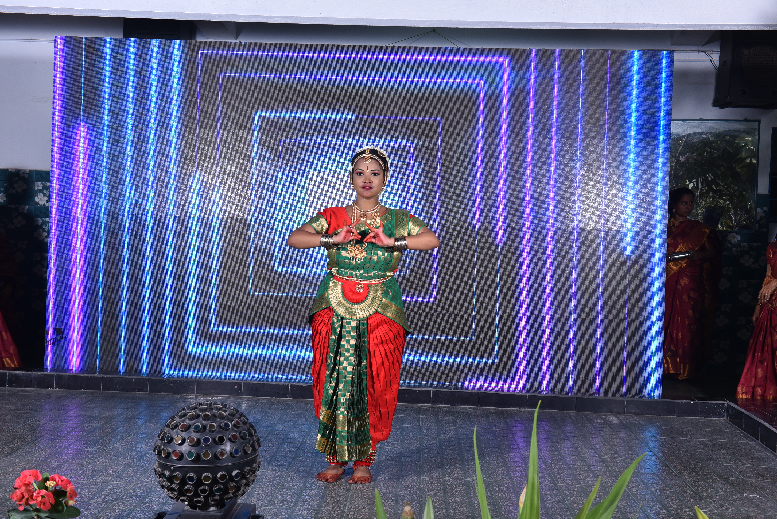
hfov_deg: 41.1
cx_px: 388
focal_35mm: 48
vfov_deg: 28.1
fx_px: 1036
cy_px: 260
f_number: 5.6
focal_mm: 48
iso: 320
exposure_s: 1/125
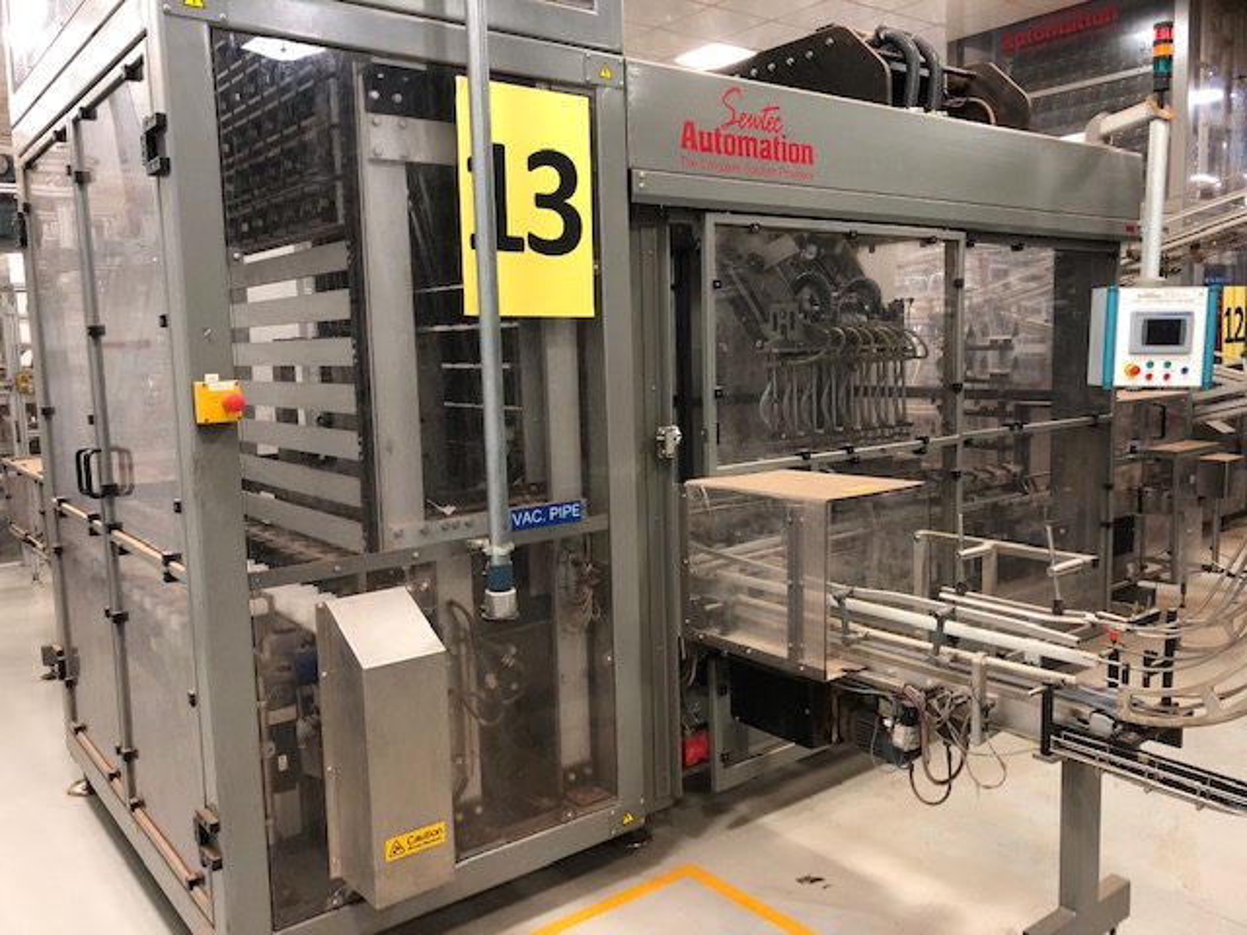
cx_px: 624
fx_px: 1009
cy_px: 468
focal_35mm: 28
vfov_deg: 49.7
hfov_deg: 63.4
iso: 80
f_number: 1.8
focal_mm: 3.99
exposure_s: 1/17
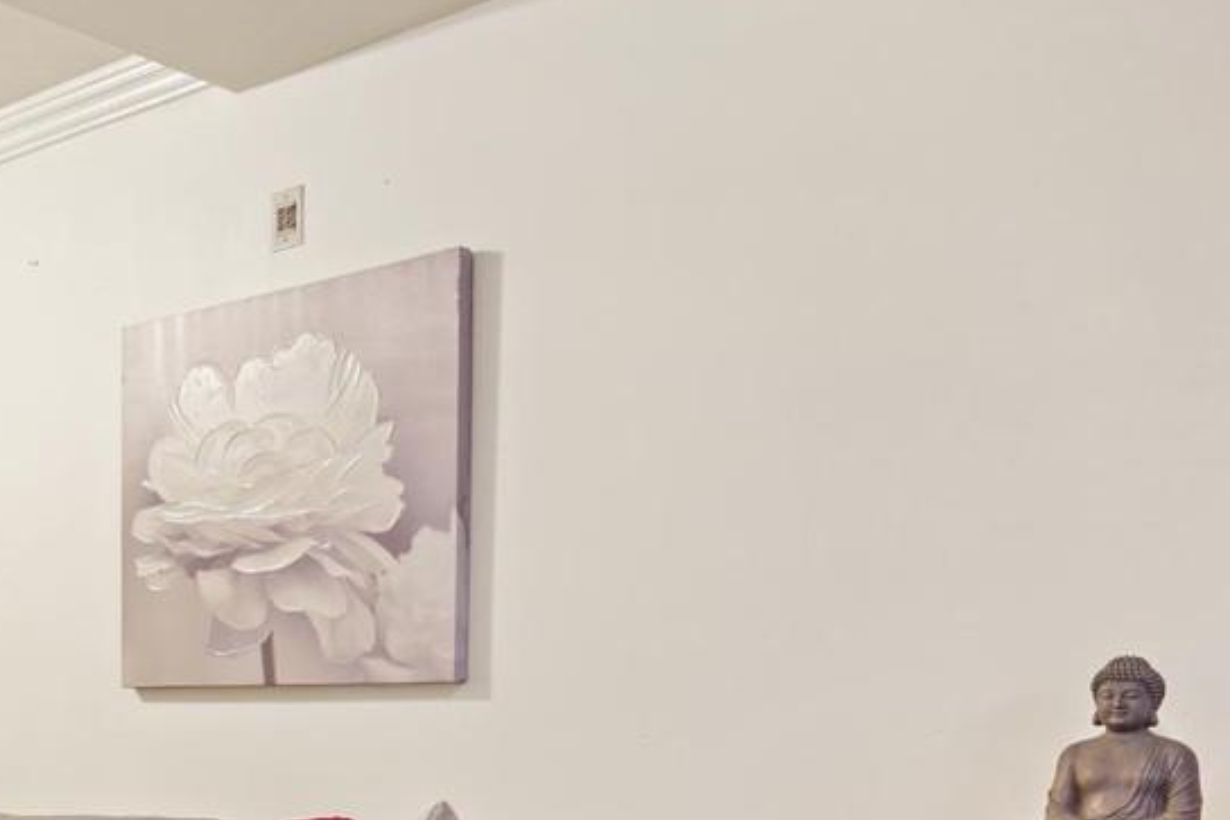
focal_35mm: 45
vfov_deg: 27.8
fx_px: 1538
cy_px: 856
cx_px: -215
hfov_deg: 35.3
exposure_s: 1/5
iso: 500
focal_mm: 17
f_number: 2.8
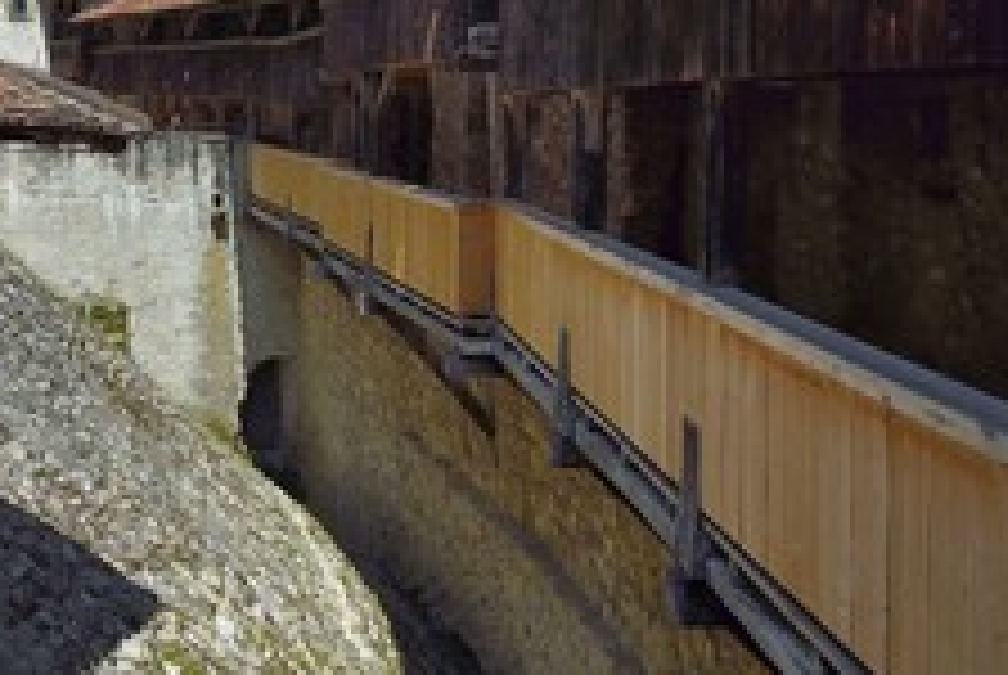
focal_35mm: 58
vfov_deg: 23.0
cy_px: 90
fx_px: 1626
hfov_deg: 33.2
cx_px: 162
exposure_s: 1/800
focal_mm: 31
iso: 400
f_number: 10
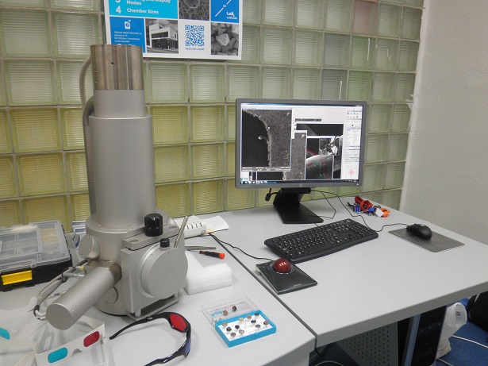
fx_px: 366
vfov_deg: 53.0
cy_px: 183
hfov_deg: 67.3
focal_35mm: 26
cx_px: 244
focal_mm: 4.7
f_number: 2.8
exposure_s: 1/30
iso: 125
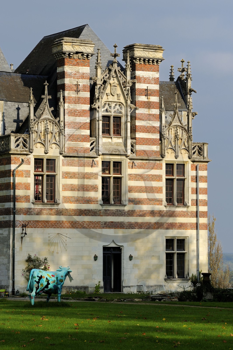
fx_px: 1311
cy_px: 175
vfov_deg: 15.2
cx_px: 116
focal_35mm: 135
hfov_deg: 10.2
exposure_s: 1/200
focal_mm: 135
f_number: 13
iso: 200
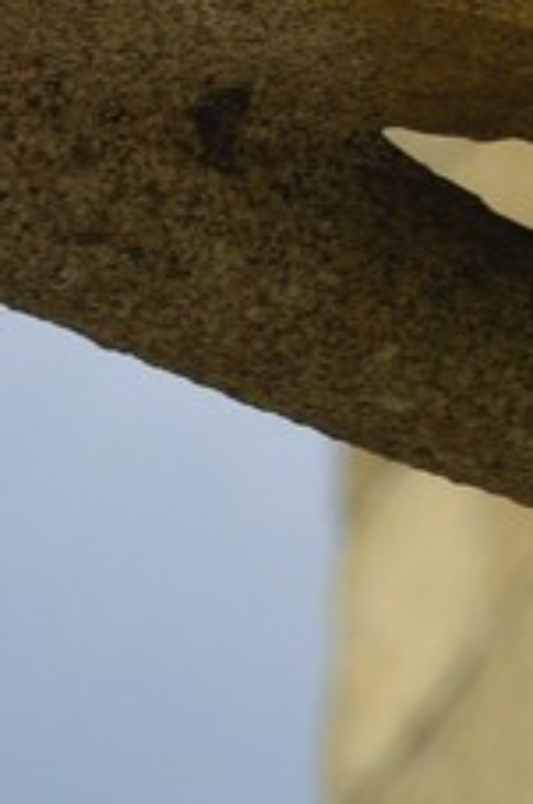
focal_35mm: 1476
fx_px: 32927
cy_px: -1446
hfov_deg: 0.9
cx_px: 120
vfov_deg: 1.4
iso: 100
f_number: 6.7
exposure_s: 1/320
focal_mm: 140
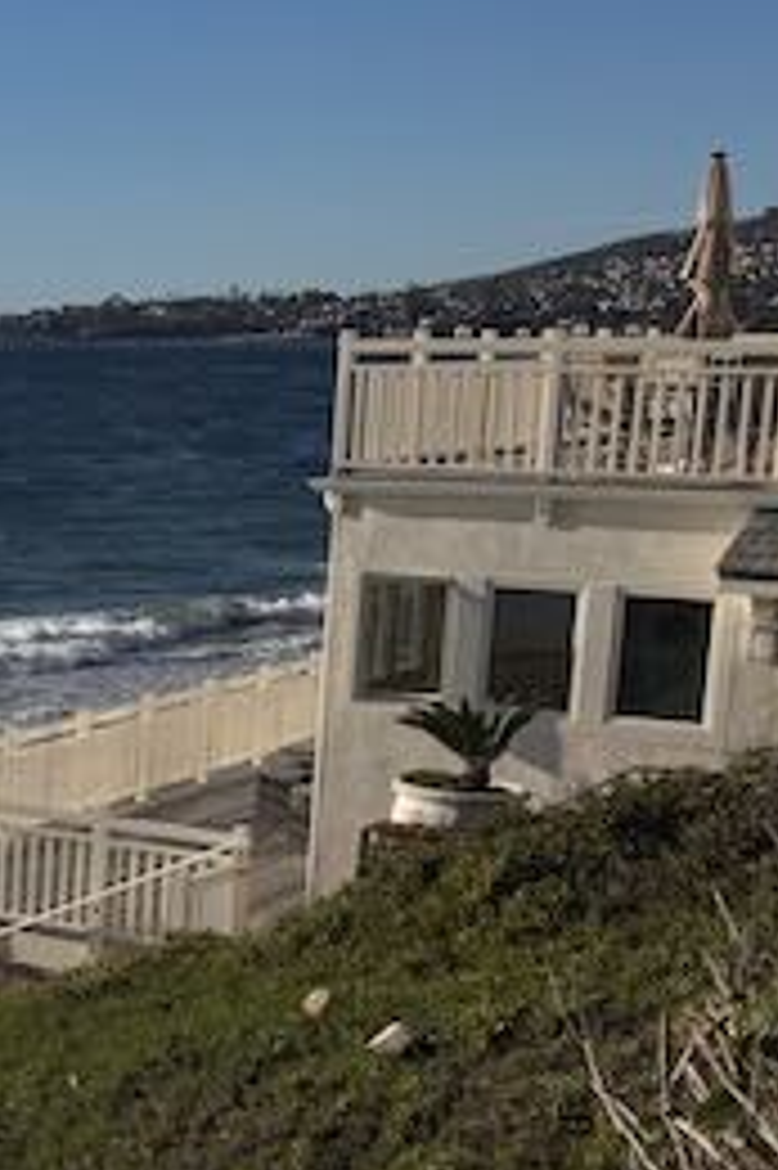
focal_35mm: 72
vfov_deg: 28.0
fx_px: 2337
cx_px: -697
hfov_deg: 15.7
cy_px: 754
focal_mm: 6.76
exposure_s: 1/12346
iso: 80
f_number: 1.78
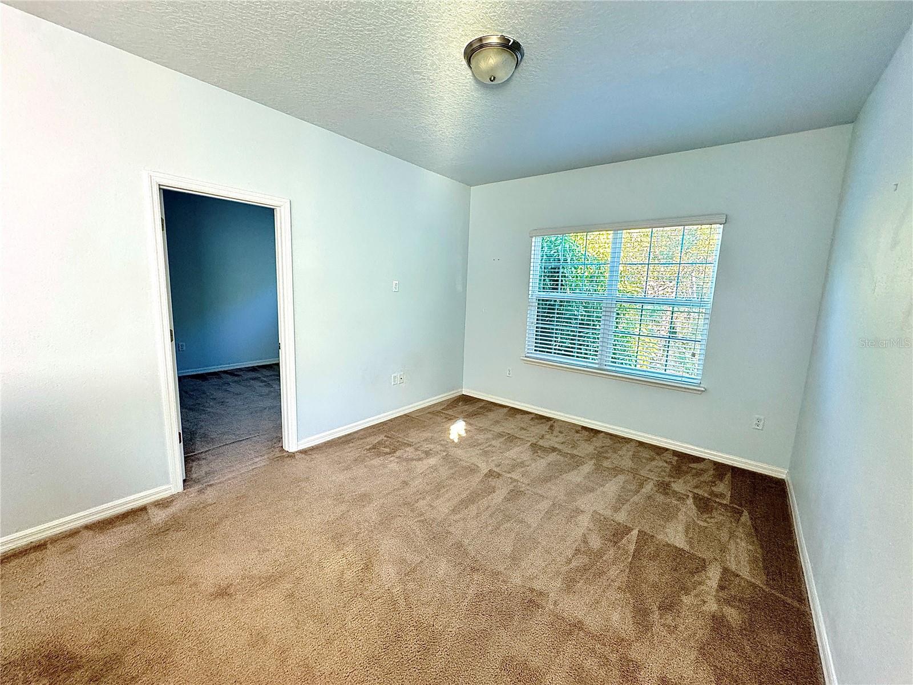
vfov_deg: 85.7
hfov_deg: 102.1
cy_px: 342
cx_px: 456
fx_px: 369
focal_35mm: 14
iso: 320
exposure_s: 1/60
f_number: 2.2
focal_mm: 2.22
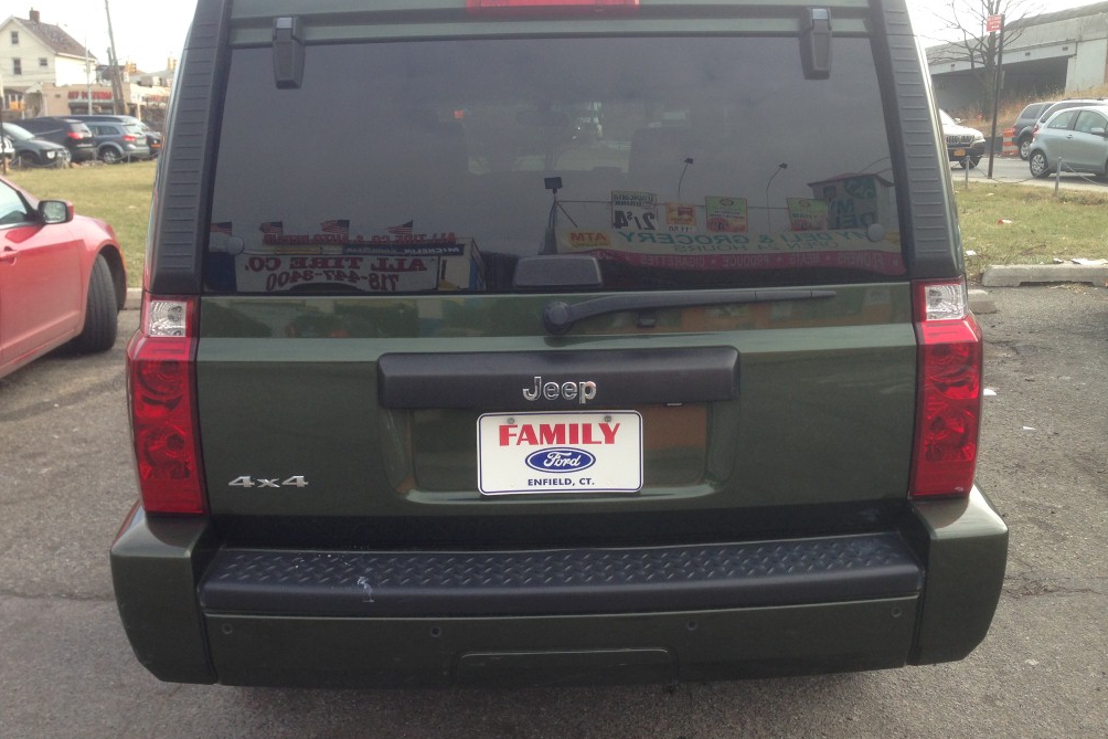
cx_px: 554
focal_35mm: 35
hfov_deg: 54.4
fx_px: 1077
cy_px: 347
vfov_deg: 37.8
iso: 50
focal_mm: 4.13
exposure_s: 1/339
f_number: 2.4
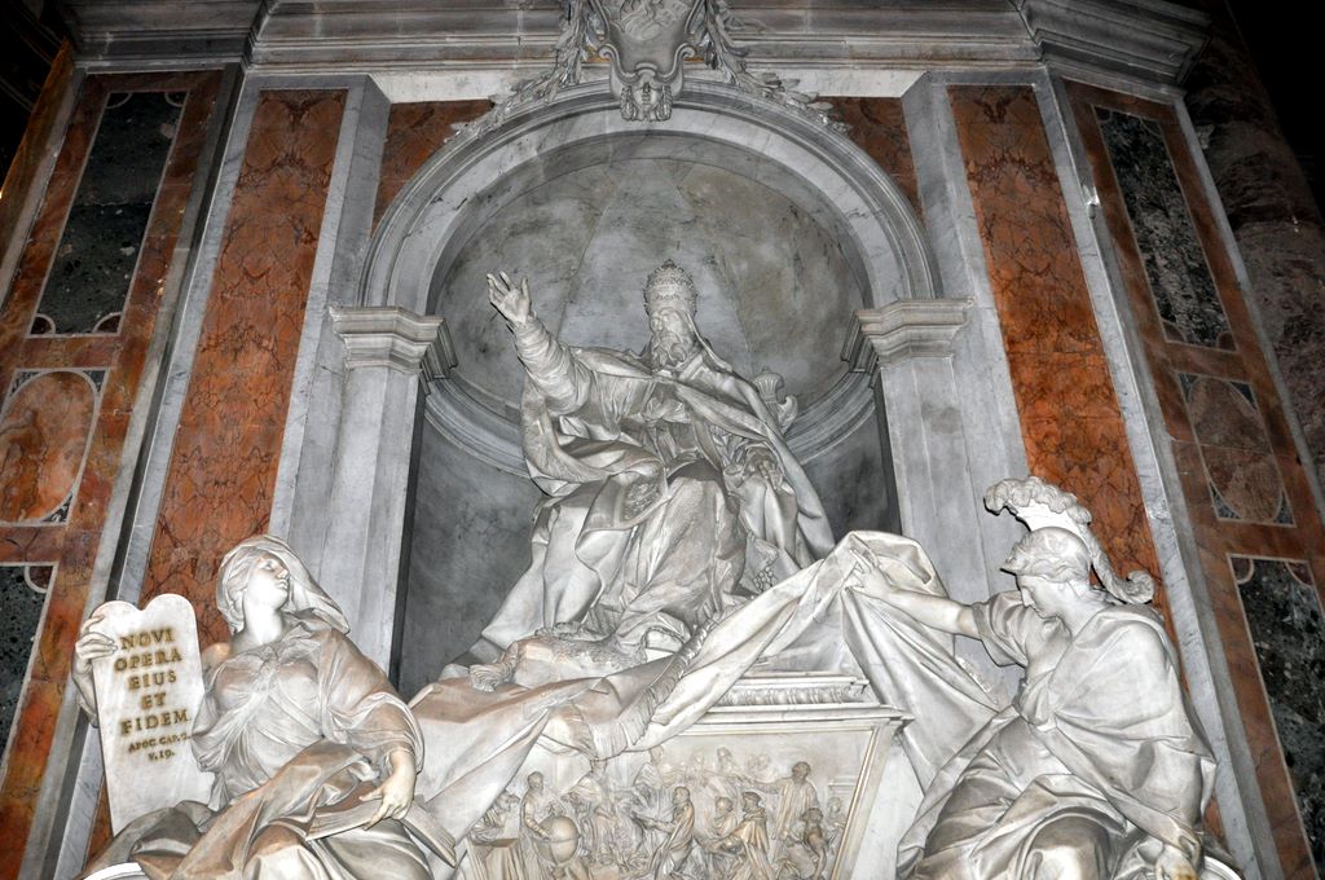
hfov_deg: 67.4
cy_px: 440
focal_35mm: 27
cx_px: 662
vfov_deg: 47.8
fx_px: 992
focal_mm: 18
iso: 800
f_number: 3.5
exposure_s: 1/60
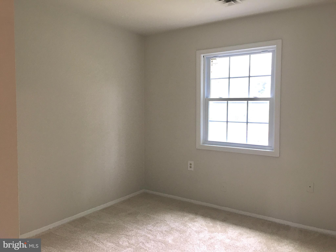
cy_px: 126
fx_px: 281
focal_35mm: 29
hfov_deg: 61.7
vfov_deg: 48.2
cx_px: 168
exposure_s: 1/17
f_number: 2.2
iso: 40
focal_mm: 4.15
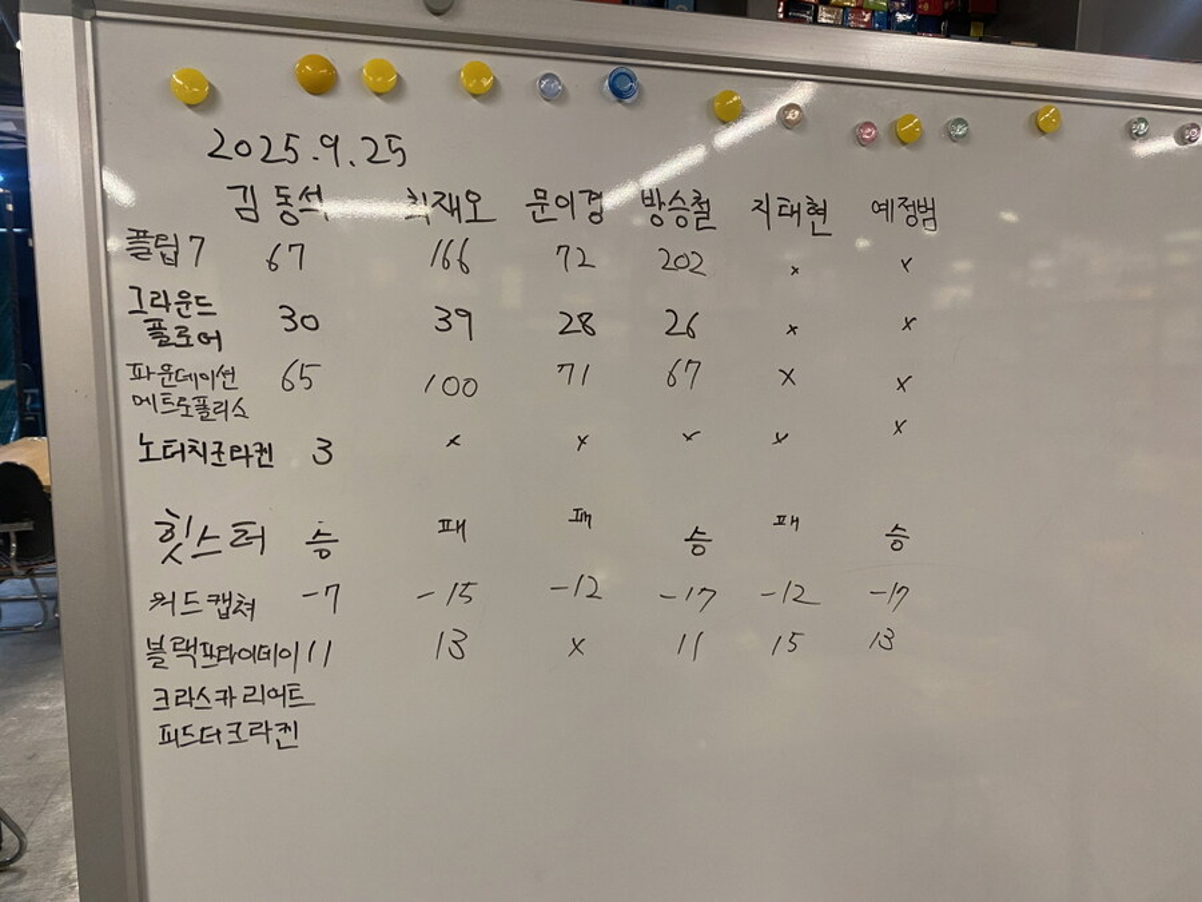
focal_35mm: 26
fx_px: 903
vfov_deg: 53.1
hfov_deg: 67.3
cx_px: 601
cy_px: 451
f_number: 1.8
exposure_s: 1/60
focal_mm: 4.25
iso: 125
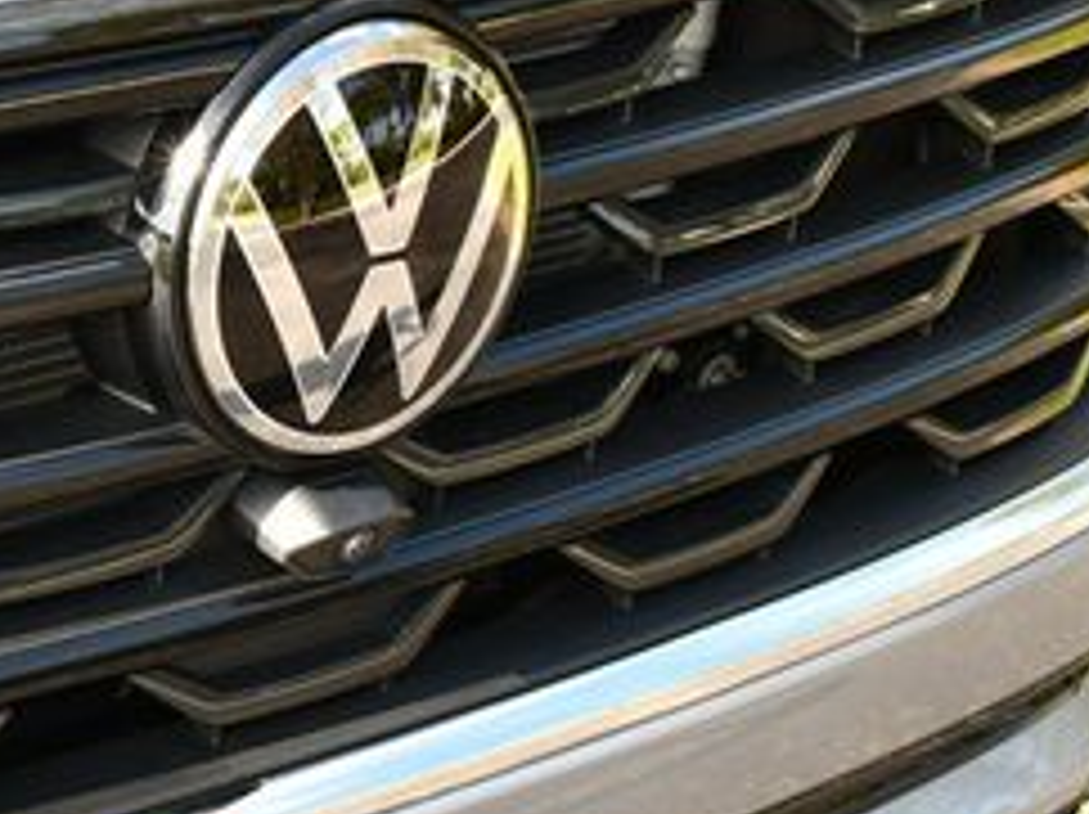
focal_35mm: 112
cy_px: 477
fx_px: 3520
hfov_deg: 16.7
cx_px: -261
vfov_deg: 13.2
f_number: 5.6
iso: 320
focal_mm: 22
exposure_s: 1/250
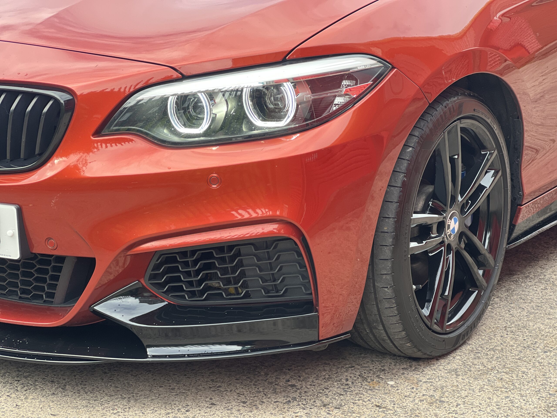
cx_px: 278
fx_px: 1239
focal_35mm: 77
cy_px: 209
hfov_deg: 25.3
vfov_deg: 19.1
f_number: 2.8
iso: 125
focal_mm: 9
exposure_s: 1/121
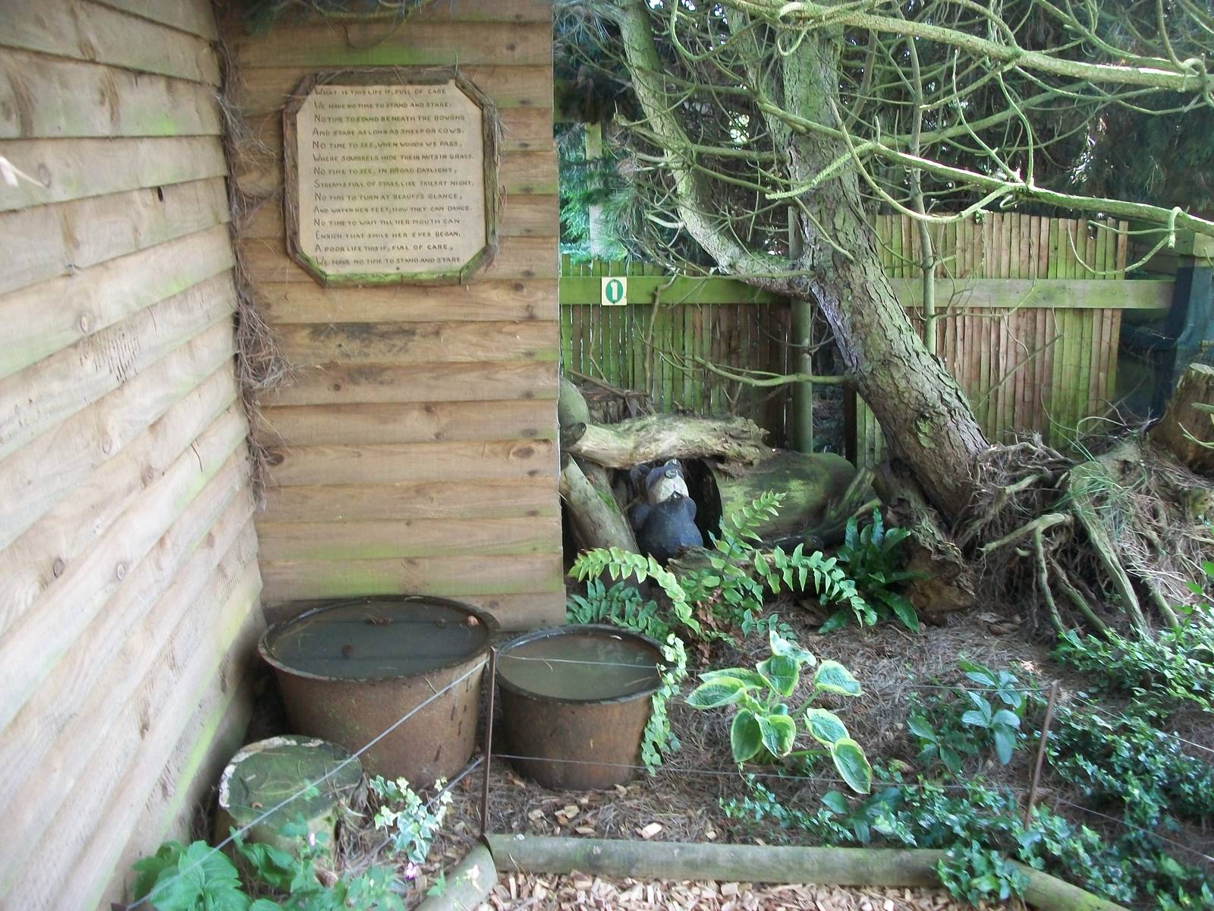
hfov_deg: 56.8
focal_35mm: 32
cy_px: 456
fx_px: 1122
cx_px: 607
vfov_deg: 44.2
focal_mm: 5.7
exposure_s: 1/20
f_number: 2.9
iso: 160
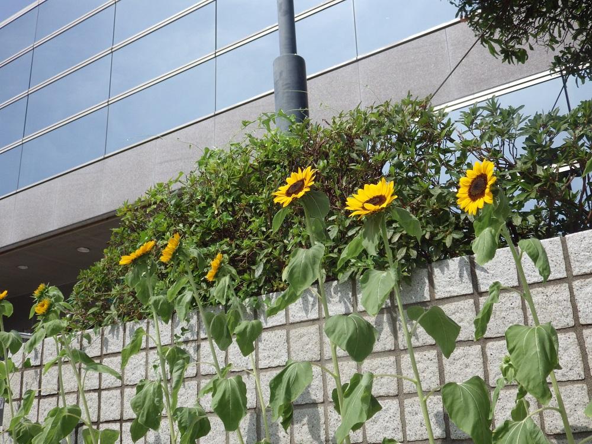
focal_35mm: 41
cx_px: 296
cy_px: 222
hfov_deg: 45.8
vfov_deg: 35.1
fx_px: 701
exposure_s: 1/1000
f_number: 3.6
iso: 100
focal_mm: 7.4
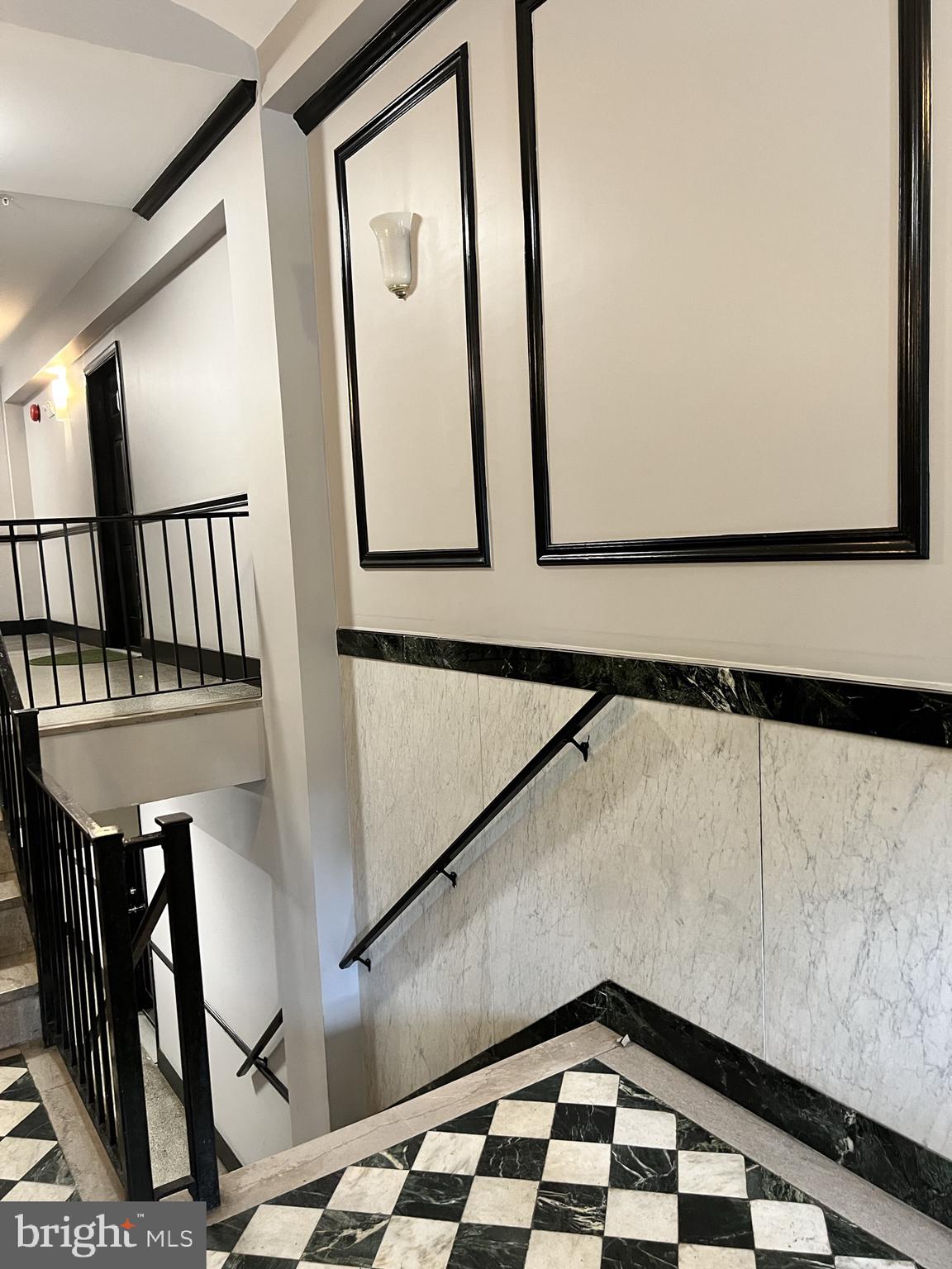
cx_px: 476
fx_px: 953
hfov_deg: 53.1
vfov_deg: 67.3
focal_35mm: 26
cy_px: 634
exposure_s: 1/60
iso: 320
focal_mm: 5.7
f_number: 1.5
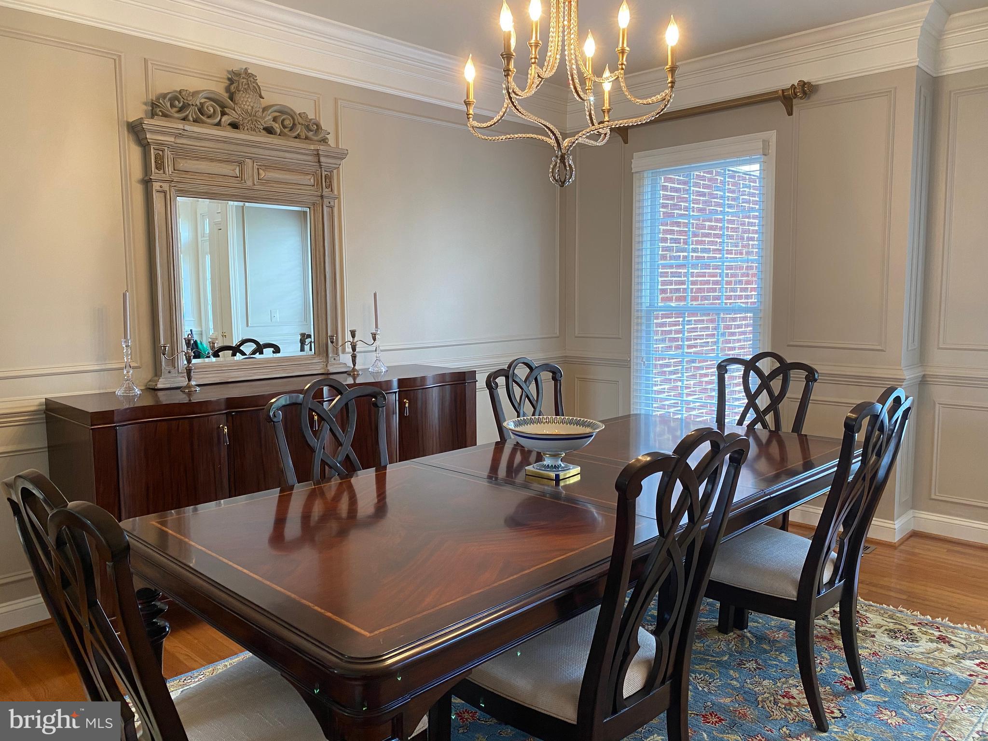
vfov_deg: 53.1
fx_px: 742
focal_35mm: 26
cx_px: 494
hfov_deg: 67.3
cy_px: 370
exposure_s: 1/60
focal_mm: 4.25
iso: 80
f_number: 1.8
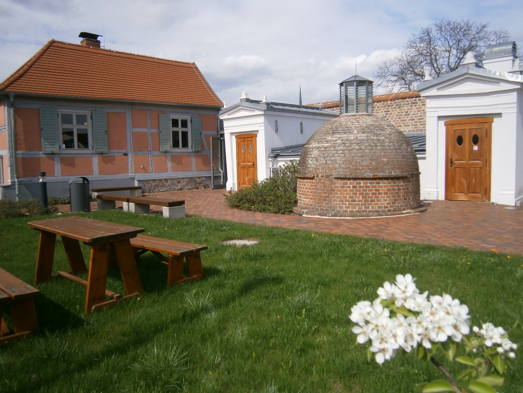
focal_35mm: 26
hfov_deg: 67.3
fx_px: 393
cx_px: 262
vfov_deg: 53.1
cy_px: 196
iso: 80
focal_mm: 4.7
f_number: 2.8
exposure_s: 1/1600
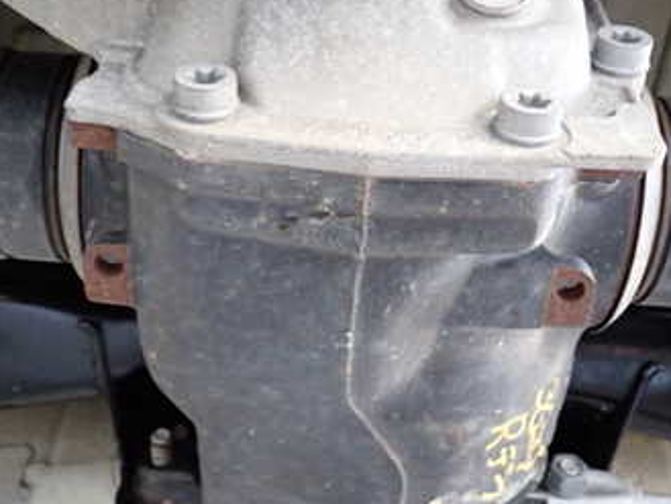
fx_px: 989
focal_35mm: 51
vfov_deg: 28.6
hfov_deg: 37.5
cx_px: 314
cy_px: 282
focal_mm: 5.05
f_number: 2.2
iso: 500
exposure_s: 1/30
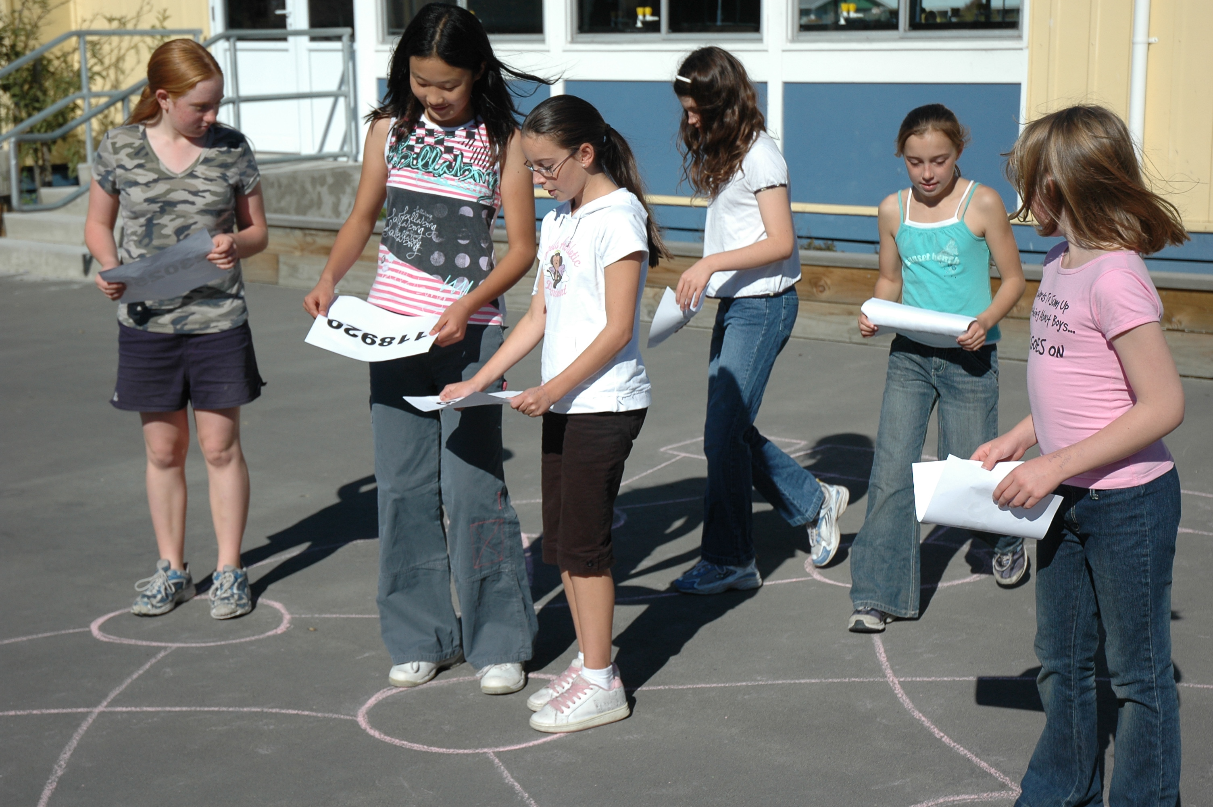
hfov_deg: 33.4
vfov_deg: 22.6
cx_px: 606
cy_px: 404
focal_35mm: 60
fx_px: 2020
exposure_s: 1/1600
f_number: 4.5
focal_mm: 40
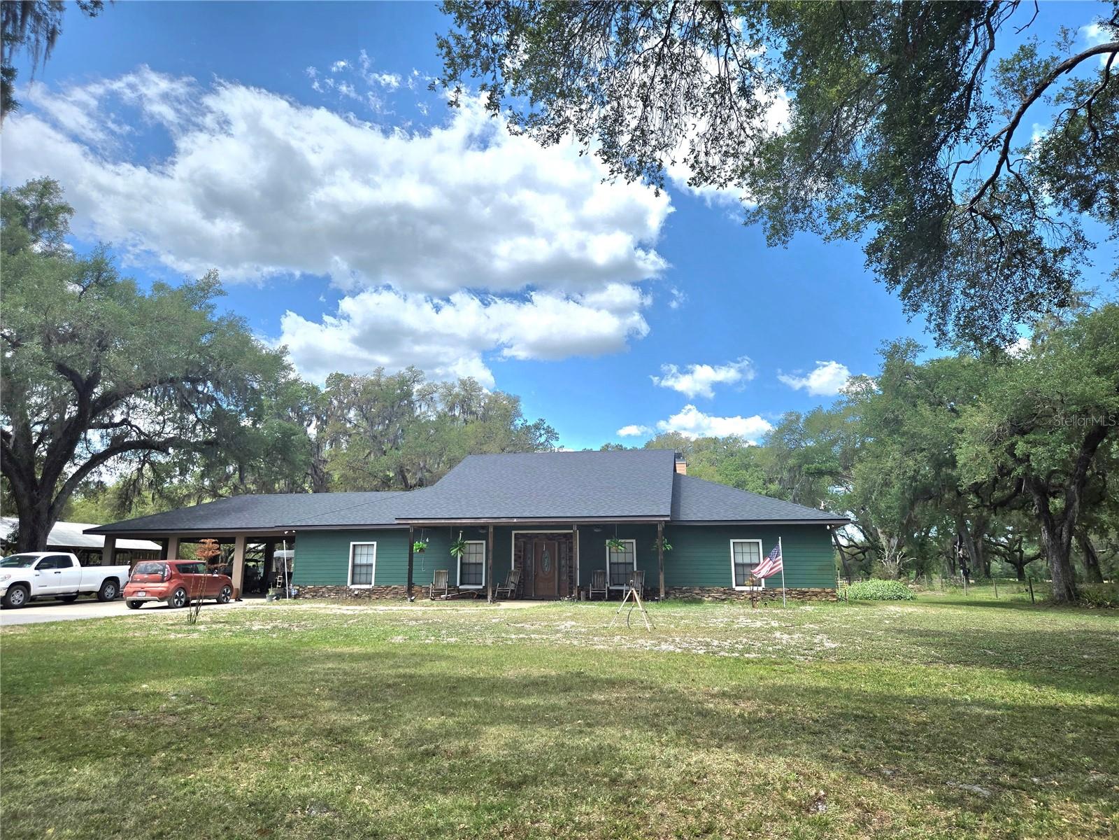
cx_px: 560
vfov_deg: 58.9
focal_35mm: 23
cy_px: 420
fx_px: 744
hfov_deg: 73.9
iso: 40
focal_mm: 5.4
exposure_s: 1/3333
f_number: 1.8
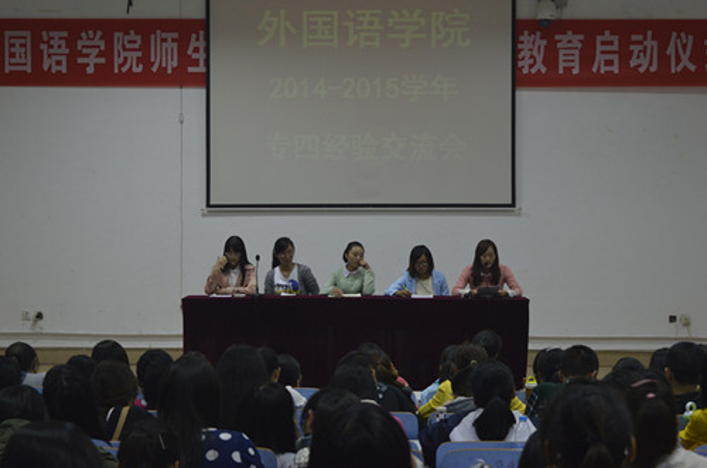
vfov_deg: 16.5
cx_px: 354
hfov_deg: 24.7
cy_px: 234
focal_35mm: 82
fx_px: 1617
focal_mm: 55
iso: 720
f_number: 5.6
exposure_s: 1/15
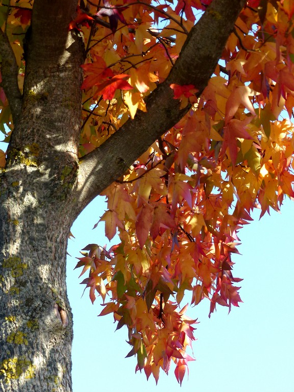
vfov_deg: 8.8
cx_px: 128
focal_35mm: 224
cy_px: 156
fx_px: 2539
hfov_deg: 6.6
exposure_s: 1/500
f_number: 4
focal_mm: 32.5
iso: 100
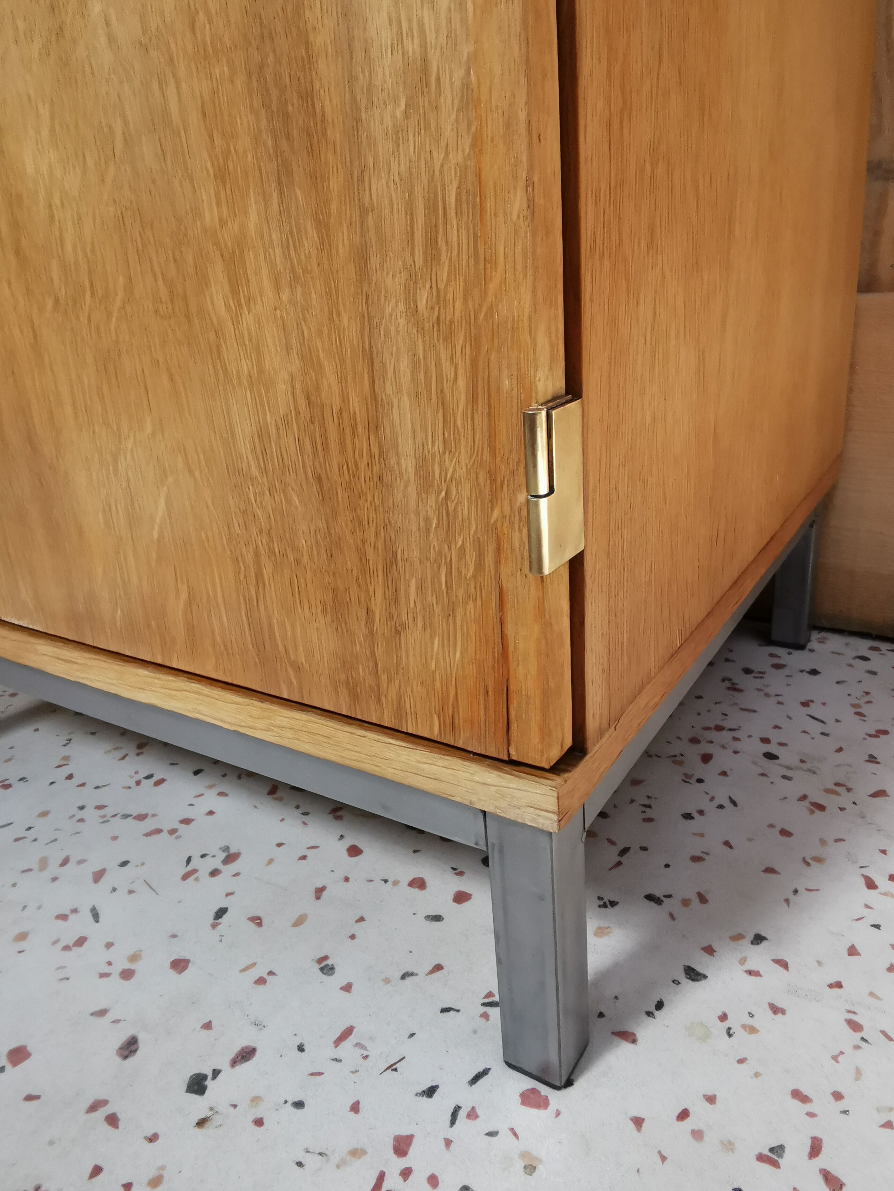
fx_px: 758
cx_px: 447
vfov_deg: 76.4
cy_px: 596
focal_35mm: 22
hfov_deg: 61.1
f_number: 2.2
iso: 400
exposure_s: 1/500
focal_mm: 2.26
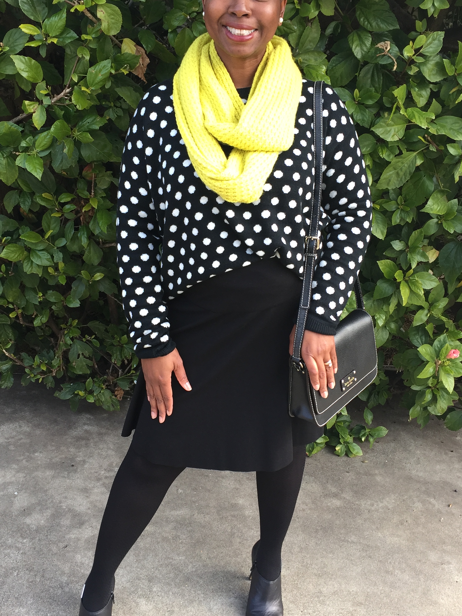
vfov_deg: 44.8
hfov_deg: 34.3
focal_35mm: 42
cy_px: 281
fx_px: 748
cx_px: 212
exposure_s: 1/120
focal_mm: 4.15
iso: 32
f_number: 2.2
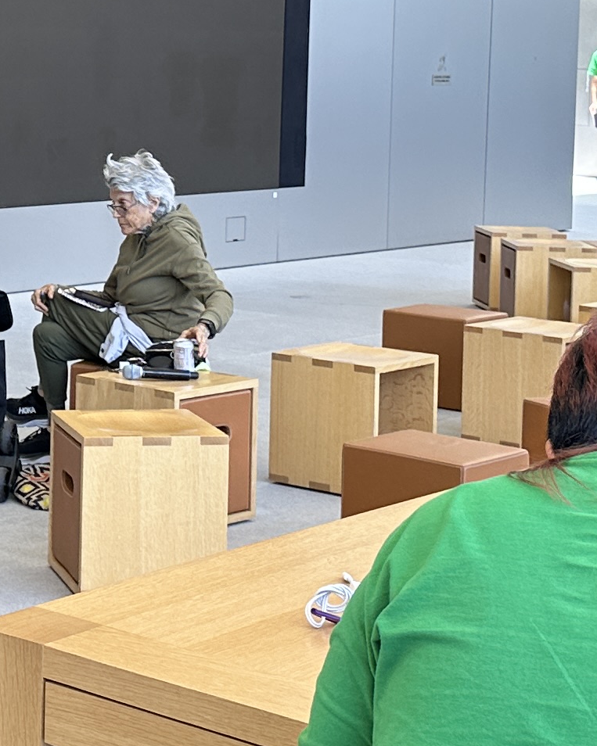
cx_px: -6
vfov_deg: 19.1
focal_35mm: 99
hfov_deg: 15.3
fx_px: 2187
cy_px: 133
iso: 64
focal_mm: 6.86
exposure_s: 1/227
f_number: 1.78
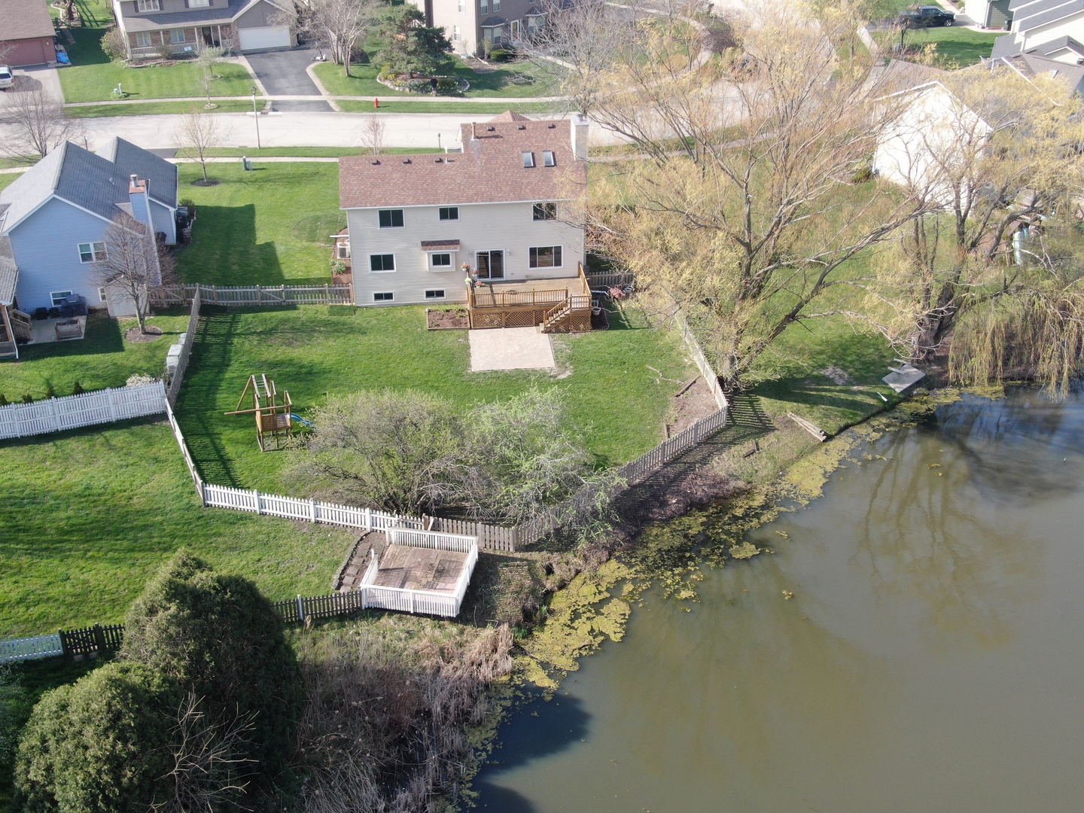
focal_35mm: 40
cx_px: 542
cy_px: 406
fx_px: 1253
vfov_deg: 36.0
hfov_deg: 46.8
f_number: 3.5
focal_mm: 6.92
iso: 100
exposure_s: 1/240
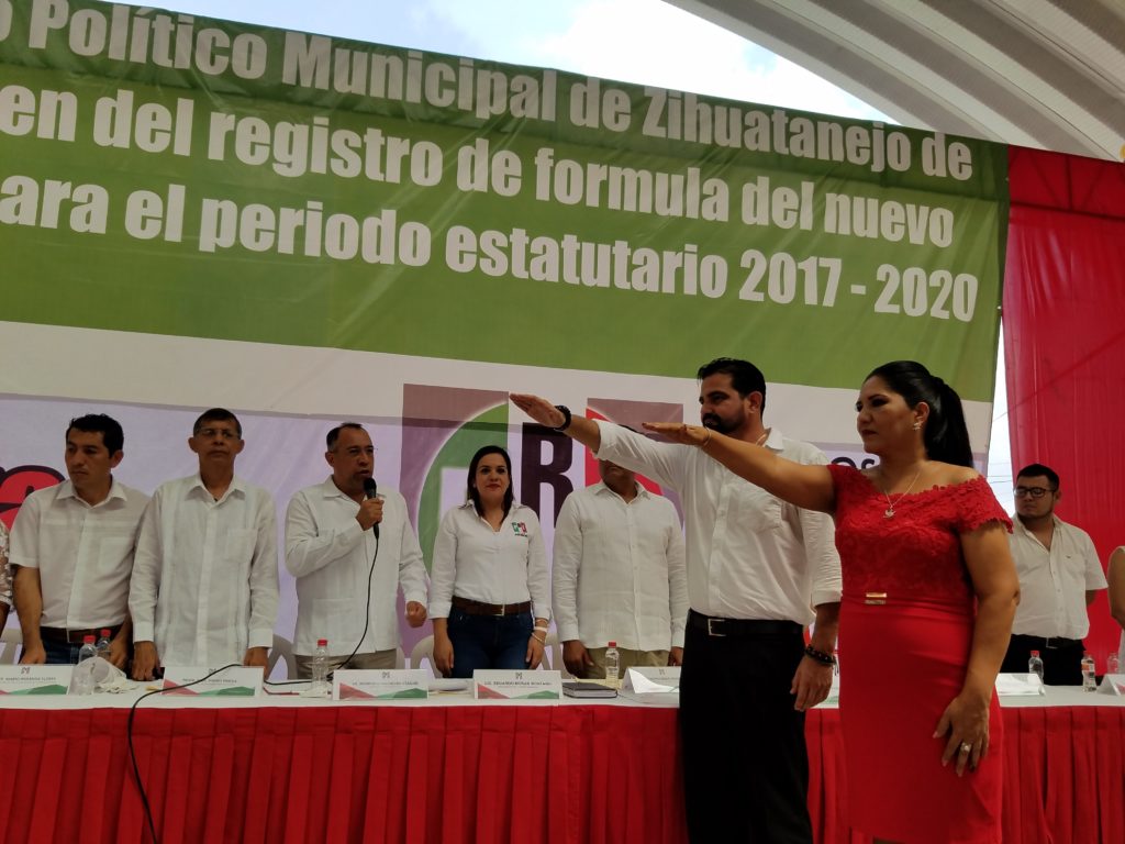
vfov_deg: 53.1
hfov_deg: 67.3
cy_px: 422
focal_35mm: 26
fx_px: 845
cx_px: 562
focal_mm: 4.2
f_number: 1.7
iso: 50
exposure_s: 1/1576
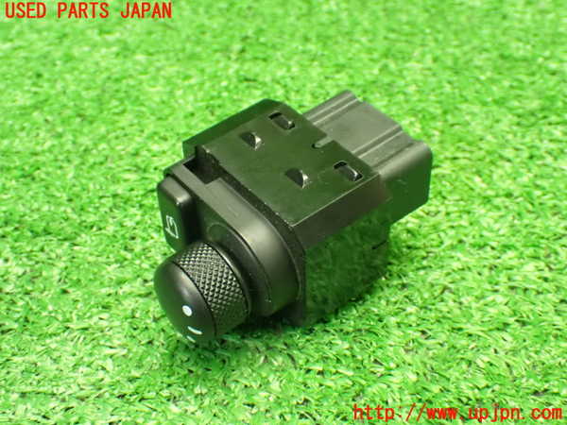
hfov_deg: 35.5
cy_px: 212
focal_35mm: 54
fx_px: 885
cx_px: 284
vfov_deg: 27.0
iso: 1600
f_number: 3.3
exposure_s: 1/50
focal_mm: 9.65
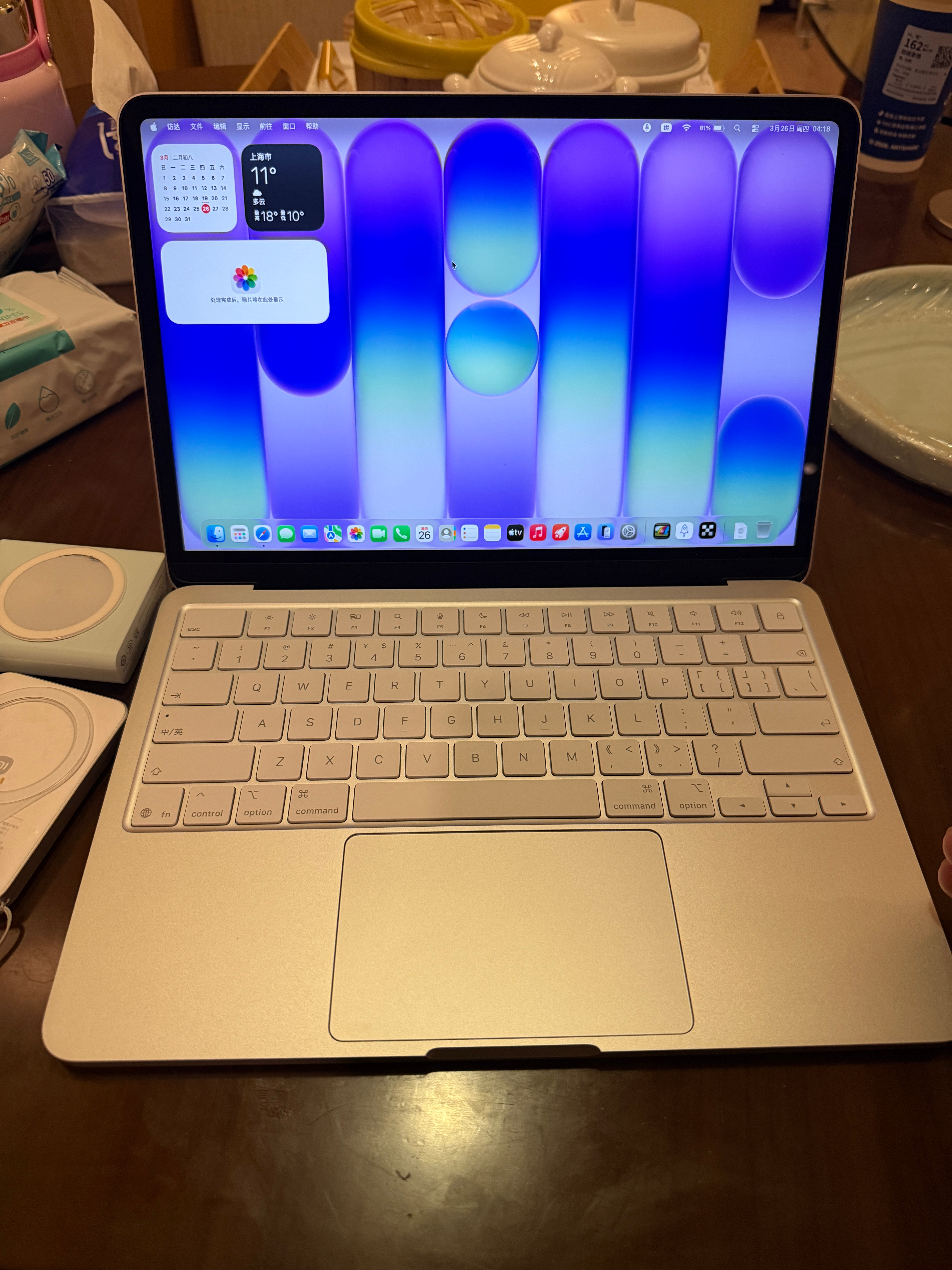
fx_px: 880
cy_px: 635
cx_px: 476
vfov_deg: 71.6
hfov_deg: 56.8
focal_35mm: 24
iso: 320
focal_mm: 6.76
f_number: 1.78
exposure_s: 1/50
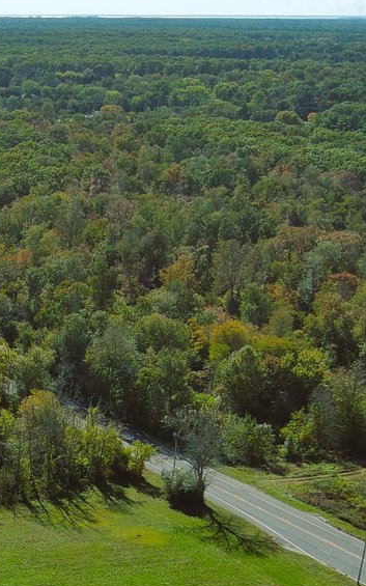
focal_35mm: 89
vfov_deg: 23.2
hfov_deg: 13.1
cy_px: 409
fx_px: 1421
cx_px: -309
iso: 100
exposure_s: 1/1250
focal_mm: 10.57
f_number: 2.8
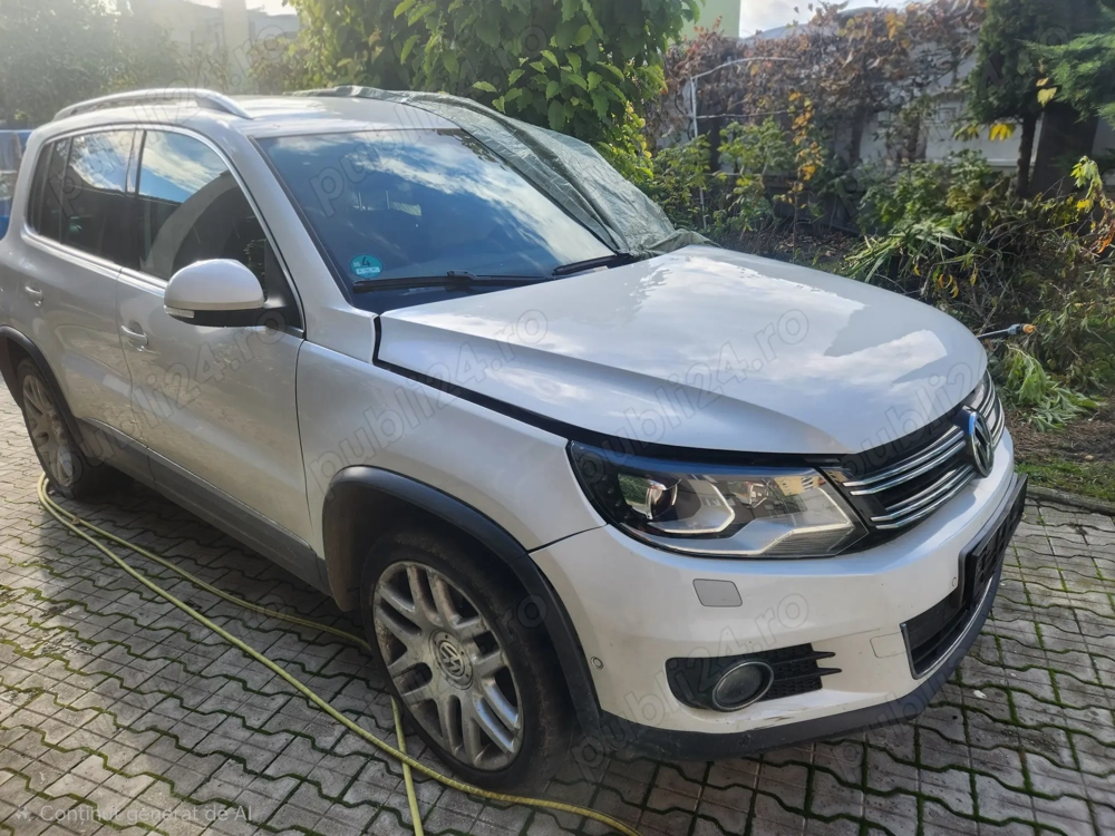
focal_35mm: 23
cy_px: 418
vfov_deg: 58.9
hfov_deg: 73.9
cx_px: 558
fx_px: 741
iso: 20
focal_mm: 5.4
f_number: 1.8
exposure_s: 1/455
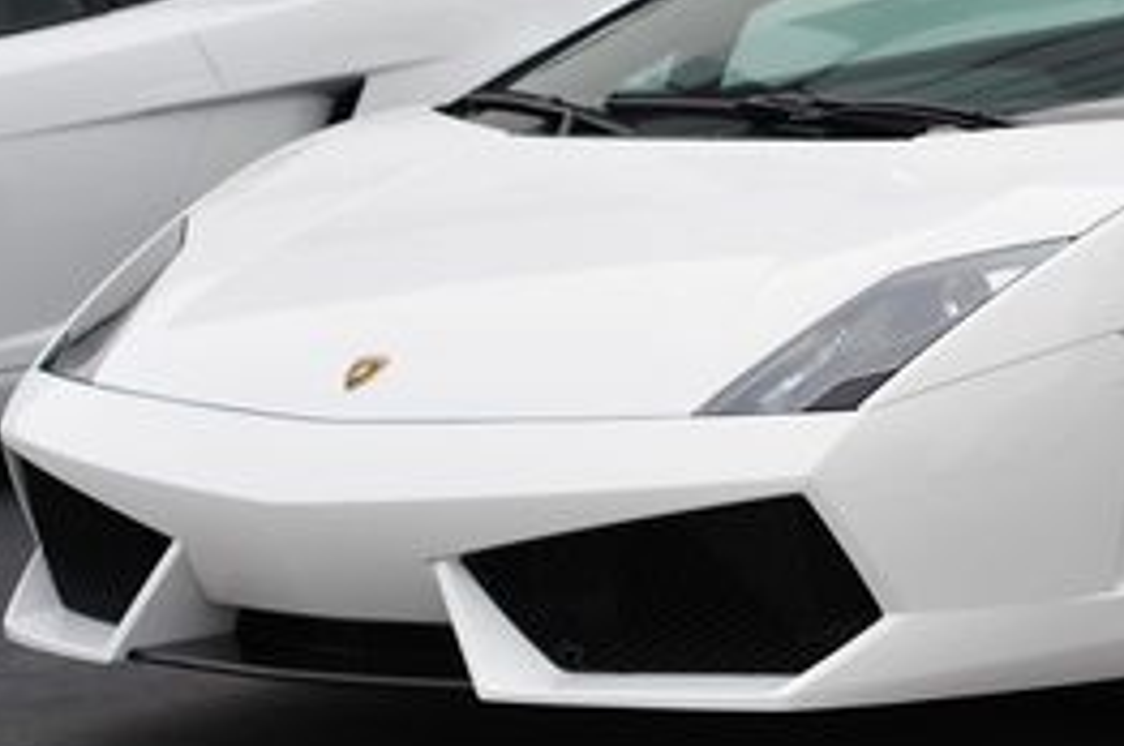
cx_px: 1270
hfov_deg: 11.1
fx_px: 5707
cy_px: 144
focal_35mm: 183
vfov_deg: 7.5
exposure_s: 1/1250
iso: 200
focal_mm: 50
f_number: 4
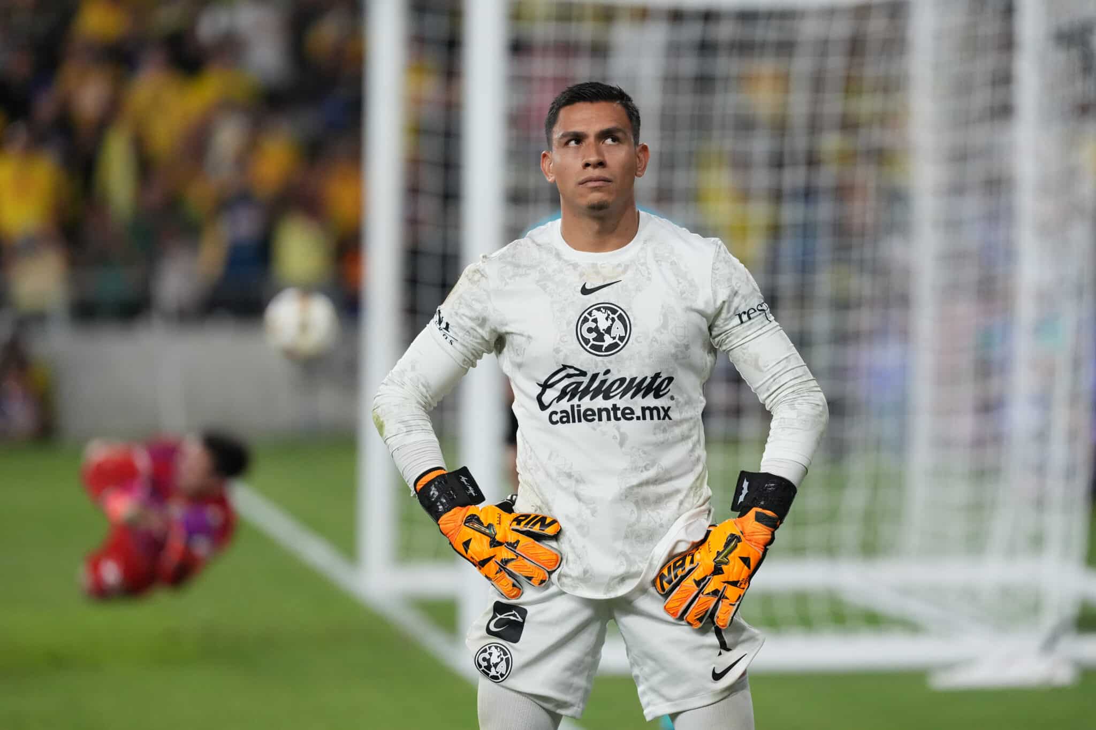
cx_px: 548
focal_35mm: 300
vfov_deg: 4.6
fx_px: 9132
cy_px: 365
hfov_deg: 6.9
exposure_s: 1/2500
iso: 4000
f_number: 3.2
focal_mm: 300
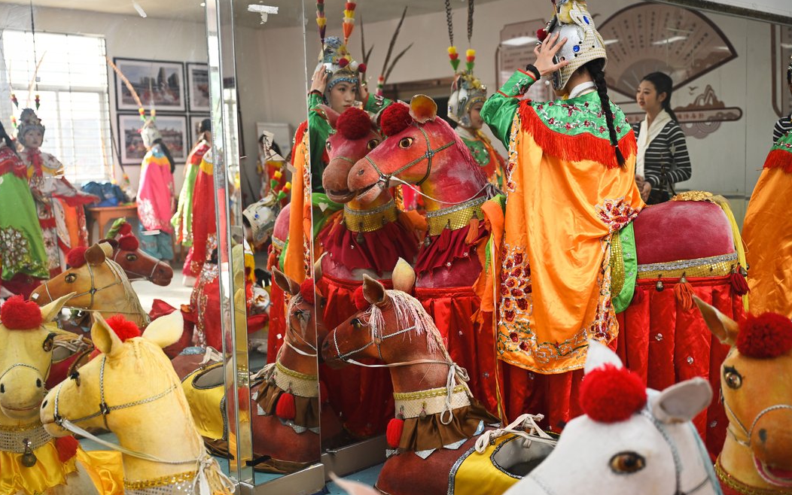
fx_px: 928
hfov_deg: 46.2
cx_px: 406
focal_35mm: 43
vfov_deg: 29.9
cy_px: 261
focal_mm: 37
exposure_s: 1/250
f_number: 2.8
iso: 320
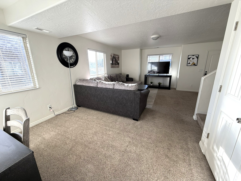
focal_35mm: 14
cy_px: 90
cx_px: 120
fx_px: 97
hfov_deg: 102.1
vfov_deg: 85.7
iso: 64
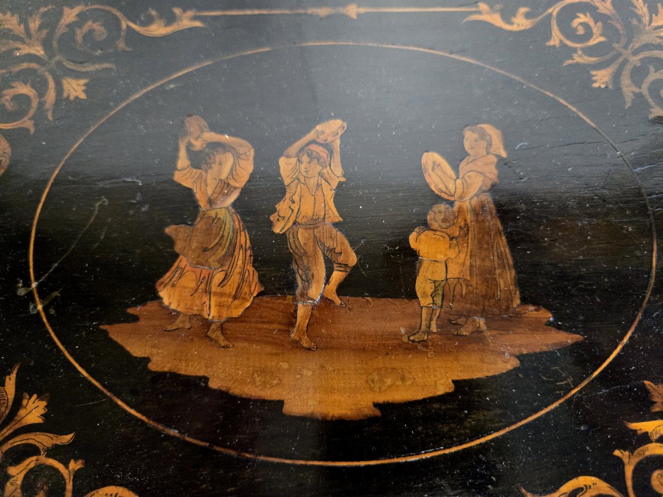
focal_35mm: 23
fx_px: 441
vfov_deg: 58.9
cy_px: 248
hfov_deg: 73.9
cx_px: 332
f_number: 1.8
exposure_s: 1/100
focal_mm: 5.4
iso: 2500
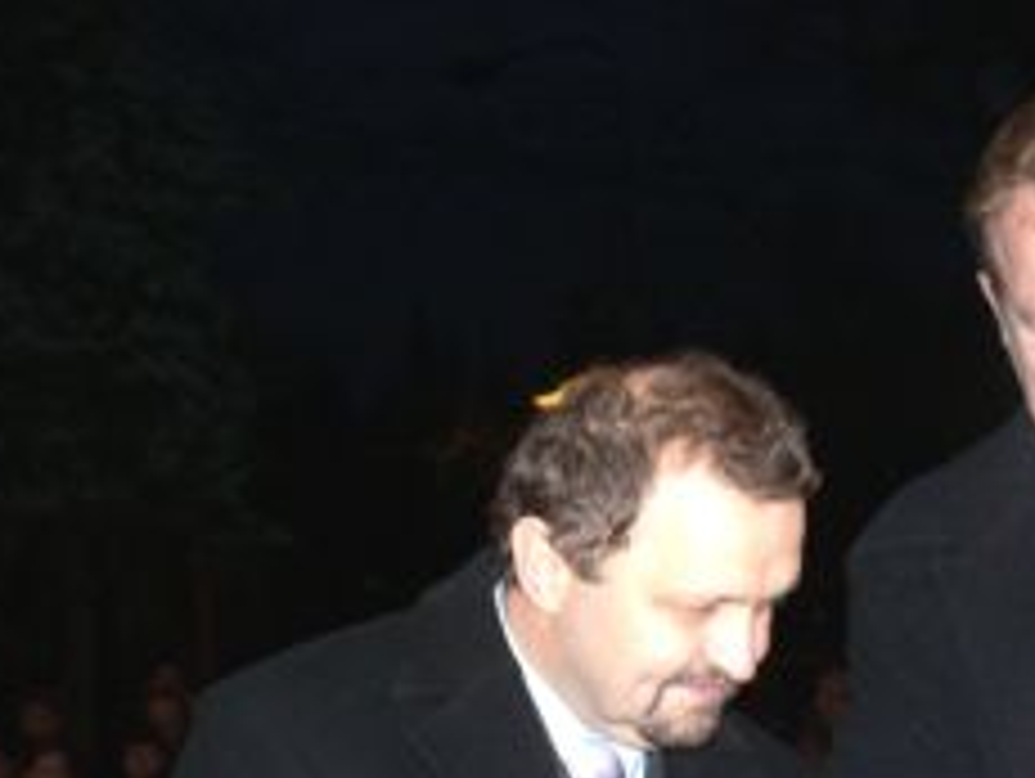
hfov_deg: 24.9
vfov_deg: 18.7
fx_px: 2275
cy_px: 839
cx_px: 914
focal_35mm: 76
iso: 100
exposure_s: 1/30
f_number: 2.8
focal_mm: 7.4
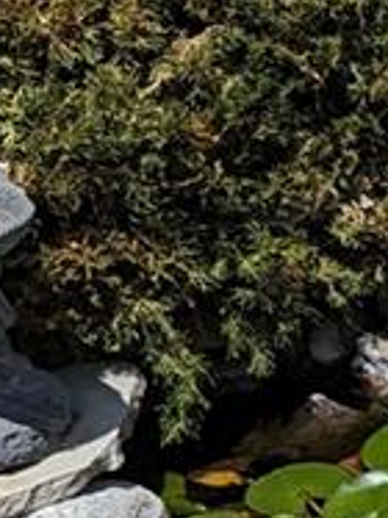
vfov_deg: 12.5
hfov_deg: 8.3
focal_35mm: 154
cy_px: 640
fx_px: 2304
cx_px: 1124
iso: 45
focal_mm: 6.81
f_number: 1.85
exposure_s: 1/3425
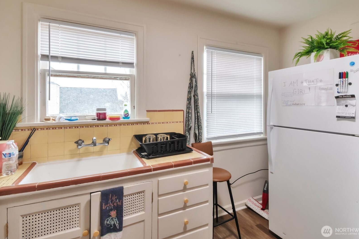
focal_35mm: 18
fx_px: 175
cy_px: 113
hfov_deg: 91.5
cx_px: 185
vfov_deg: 68.7
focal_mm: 11
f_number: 20
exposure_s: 1/5
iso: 800
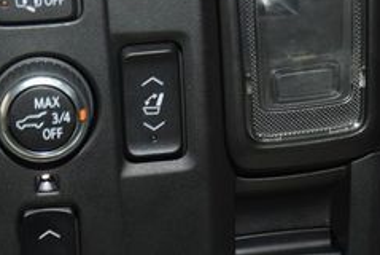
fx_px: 1060
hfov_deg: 20.0
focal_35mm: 100
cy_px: 189
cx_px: 46
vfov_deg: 13.6
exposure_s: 1/15
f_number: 3.8
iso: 560
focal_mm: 25
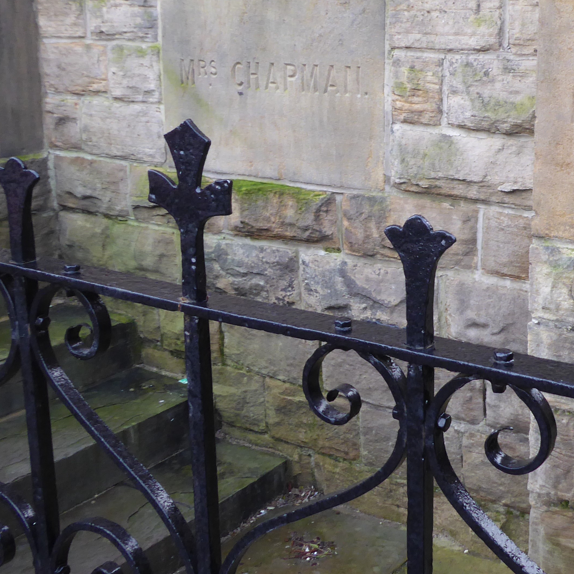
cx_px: 465
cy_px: 229
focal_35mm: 51
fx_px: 957
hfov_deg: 32.4
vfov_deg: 33.3
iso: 160
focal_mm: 4.3
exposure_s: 1/60
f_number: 3.3
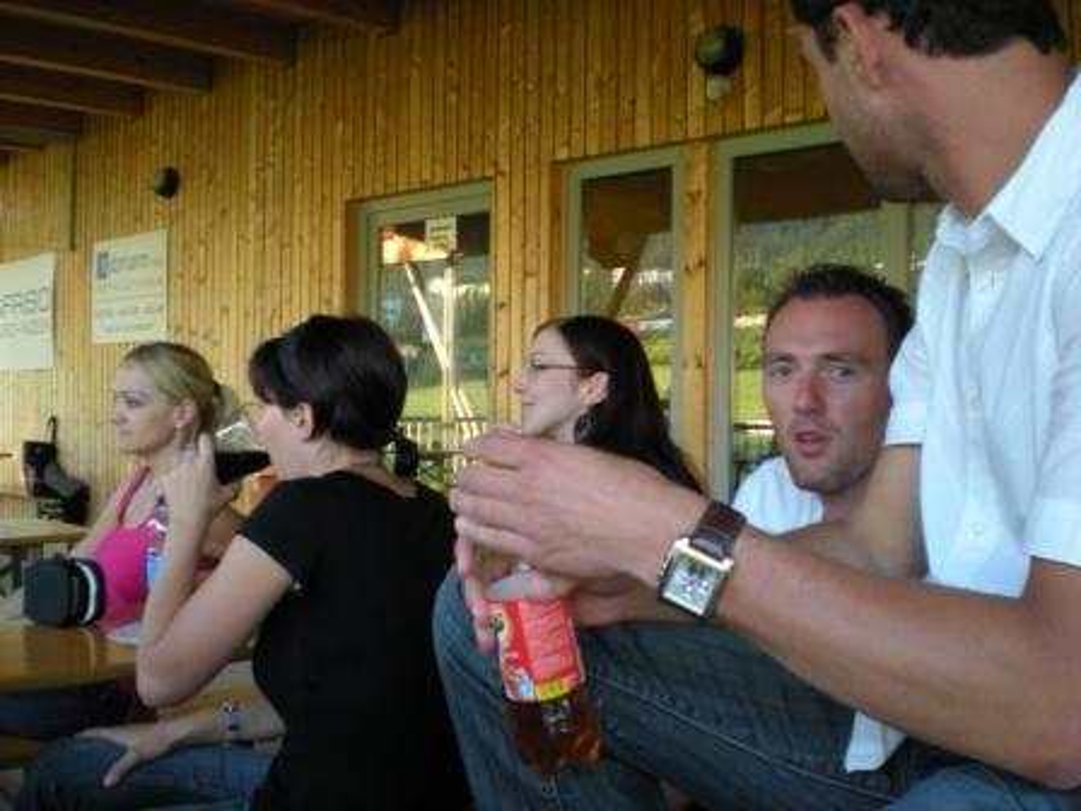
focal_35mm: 38
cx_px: 540
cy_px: 406
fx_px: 1187
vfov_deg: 37.7
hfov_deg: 49.0
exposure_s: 1/64
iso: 200
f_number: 3.1
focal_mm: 6.3
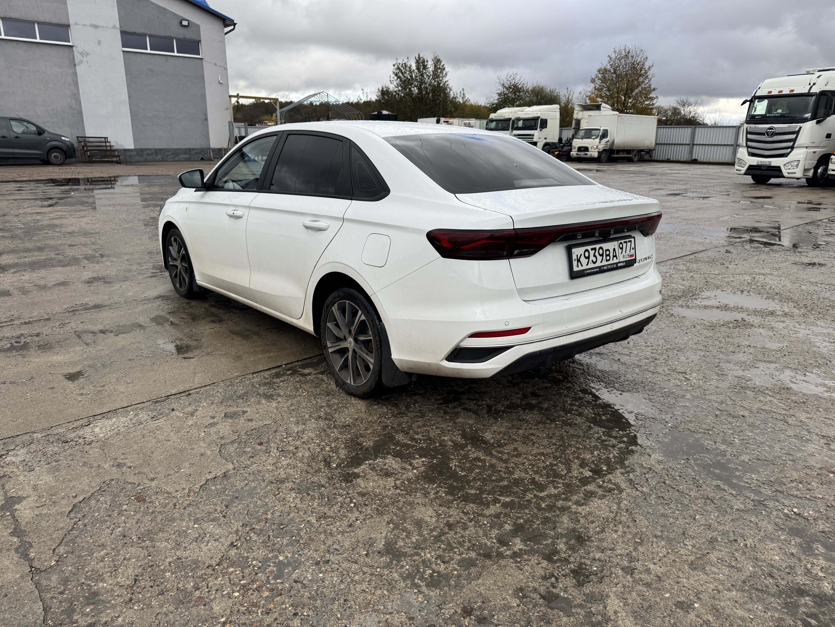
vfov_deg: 56.8
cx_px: 418
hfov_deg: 71.6
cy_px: 314
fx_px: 579
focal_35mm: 24
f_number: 1.78
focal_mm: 6.76
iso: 80
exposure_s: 1/1215
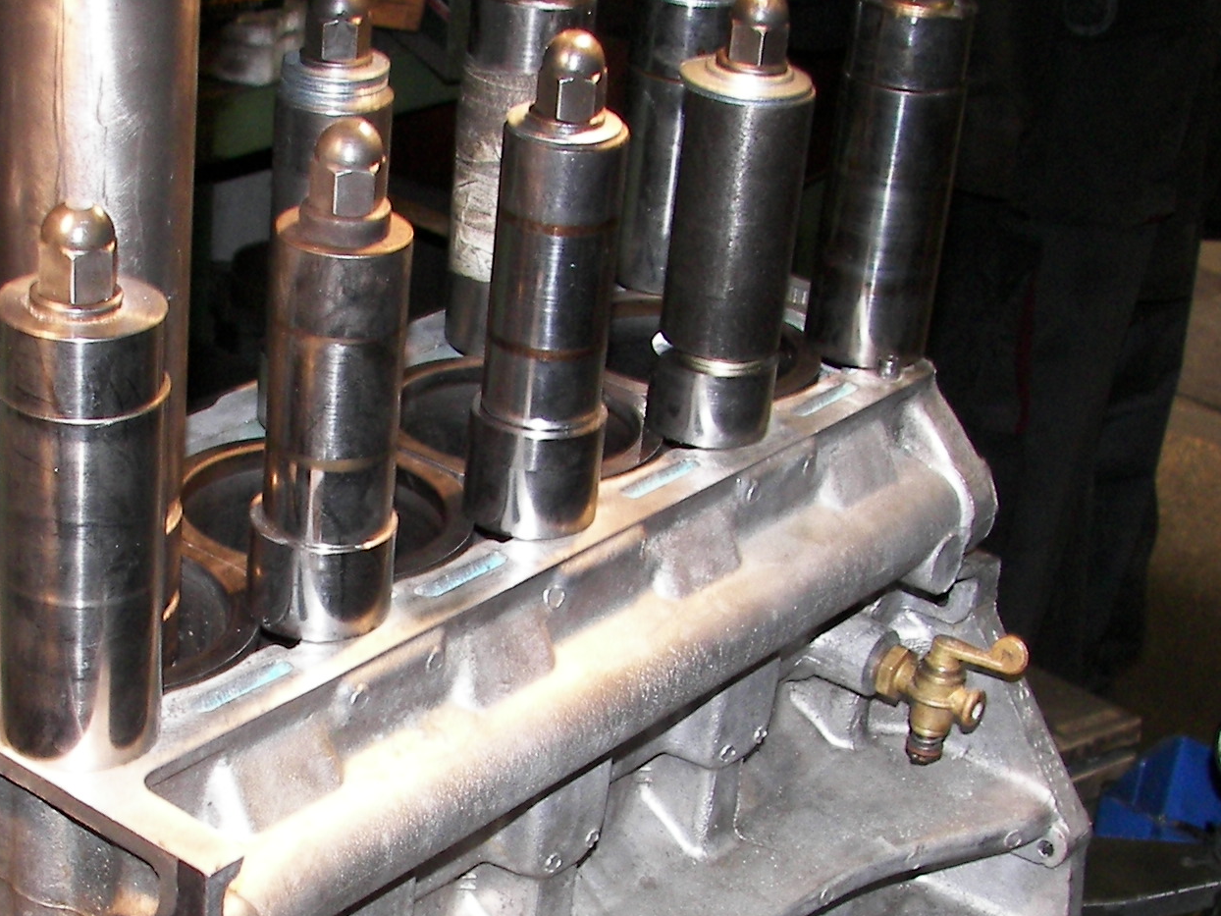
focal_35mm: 75
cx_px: 311
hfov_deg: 25.7
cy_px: 671
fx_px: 2645
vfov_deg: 19.5
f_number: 2.8
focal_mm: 6
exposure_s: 1/30
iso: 100
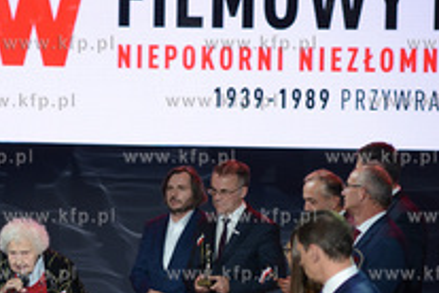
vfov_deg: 5.3
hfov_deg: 7.9
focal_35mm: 261
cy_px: 245
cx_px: 134
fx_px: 3183
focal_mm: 135
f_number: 4
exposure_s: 1/100
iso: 800
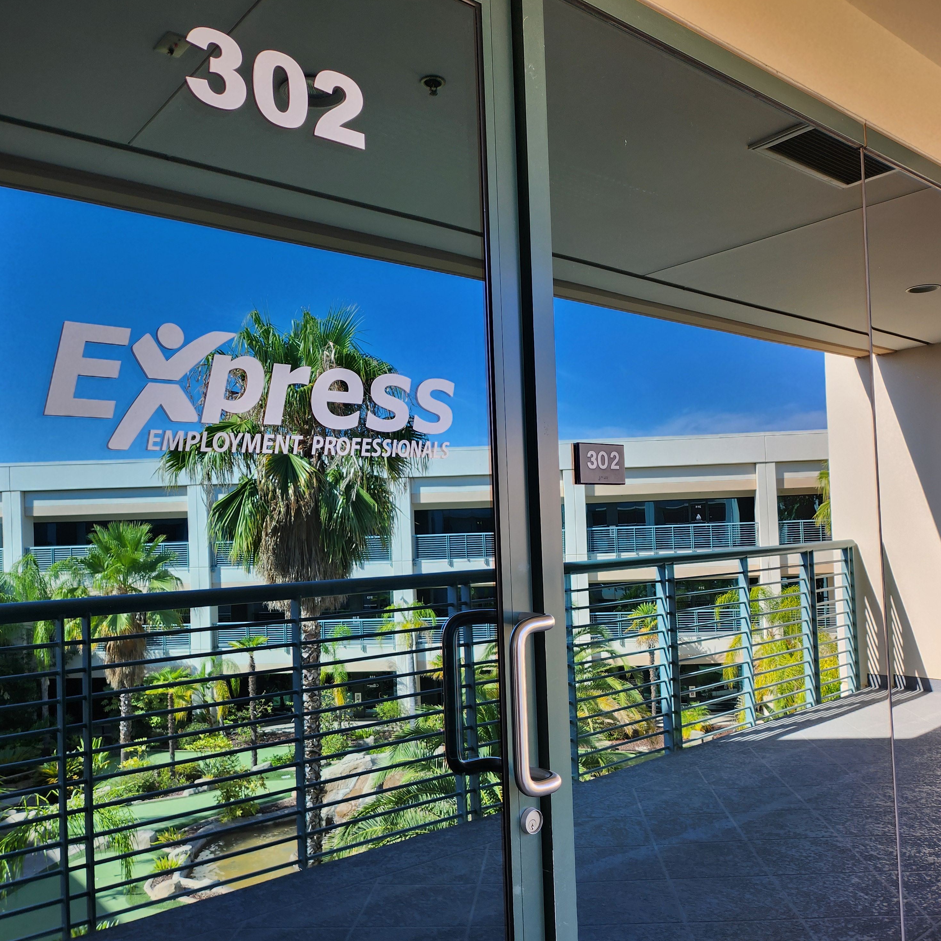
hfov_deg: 55.6
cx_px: 488
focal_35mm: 29
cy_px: 473
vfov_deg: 55.6
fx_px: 892
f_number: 1.8
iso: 50
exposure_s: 1/322
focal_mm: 5
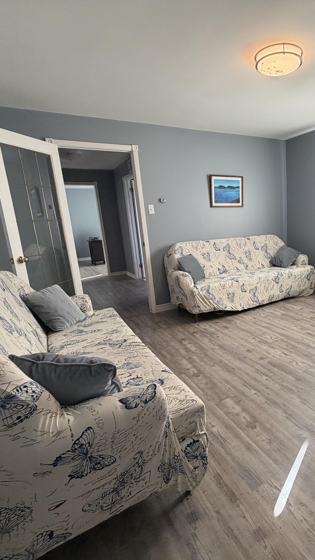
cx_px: 249
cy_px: 288
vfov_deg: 83.8
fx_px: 312
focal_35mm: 21
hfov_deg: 50.5
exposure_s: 1/120
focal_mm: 2.22
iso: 250
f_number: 2.2
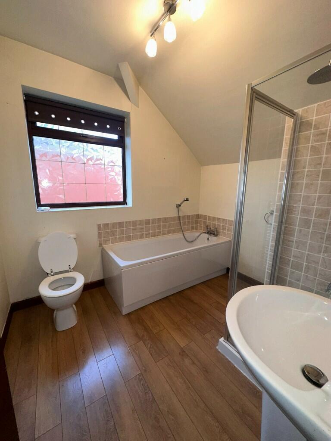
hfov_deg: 85.7
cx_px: 166
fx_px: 178
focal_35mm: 14
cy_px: 220
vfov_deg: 102.1
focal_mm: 2.22
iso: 125
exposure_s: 1/50
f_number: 2.2
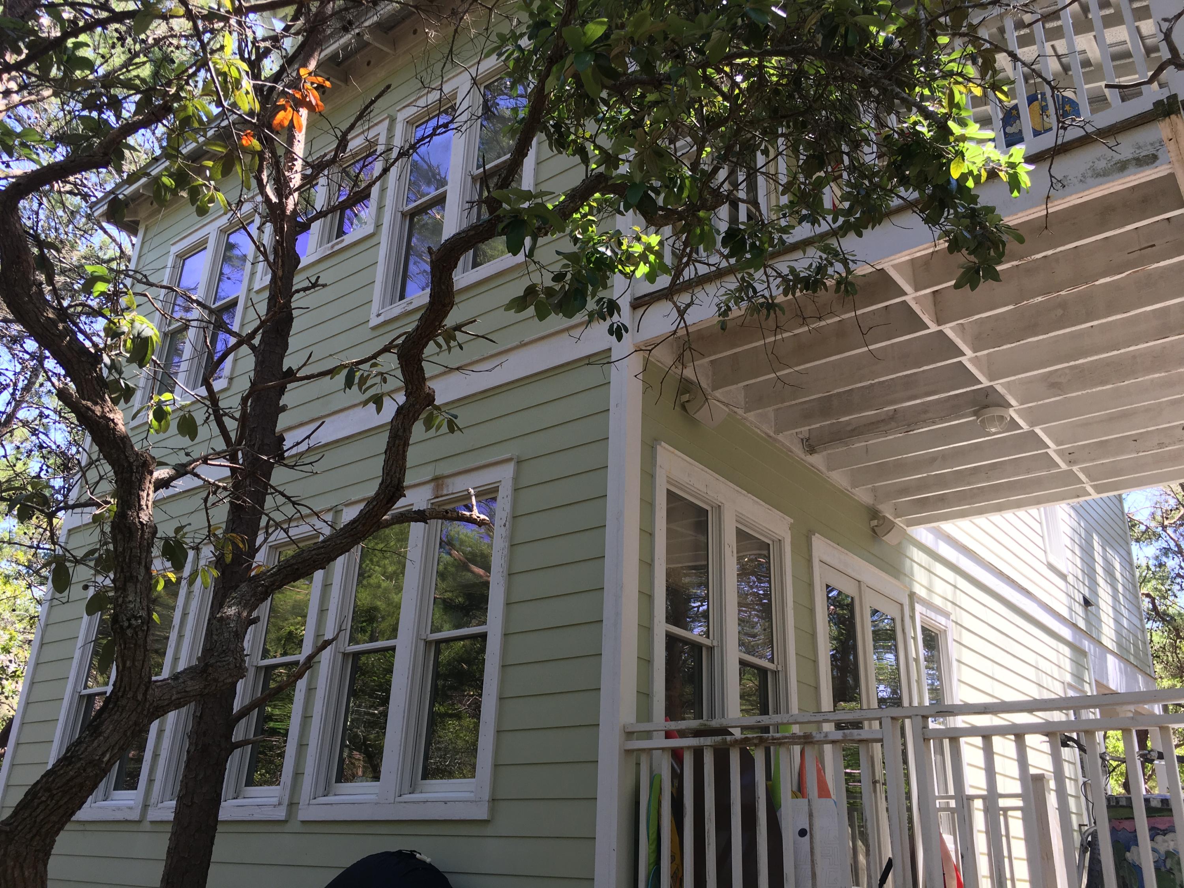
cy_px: 444
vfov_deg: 48.2
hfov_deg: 61.7
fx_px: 992
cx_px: 592
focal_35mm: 29
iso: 25
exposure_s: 1/120
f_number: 2.2
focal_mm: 4.15
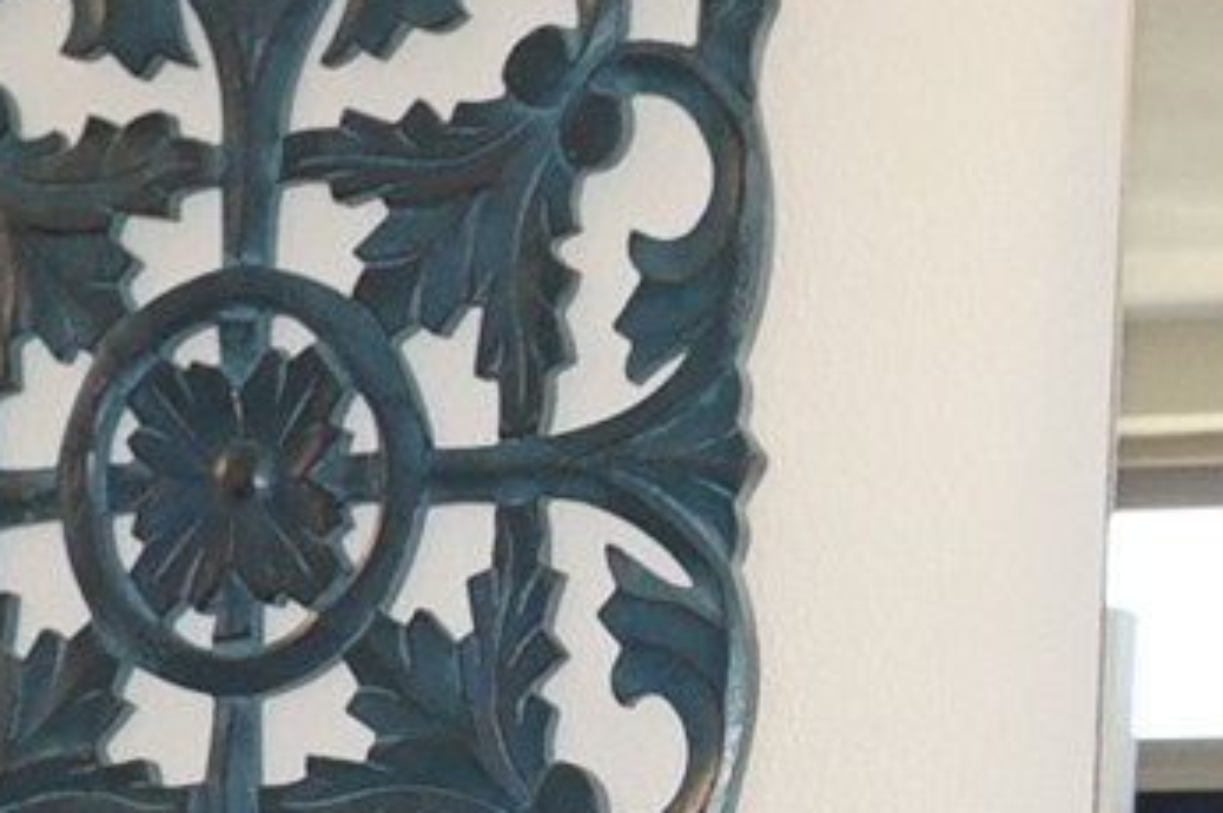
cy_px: 1958
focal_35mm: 190
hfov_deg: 10.8
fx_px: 6448
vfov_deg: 6.8
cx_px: 954
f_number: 4
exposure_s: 1/160
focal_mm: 16
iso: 320
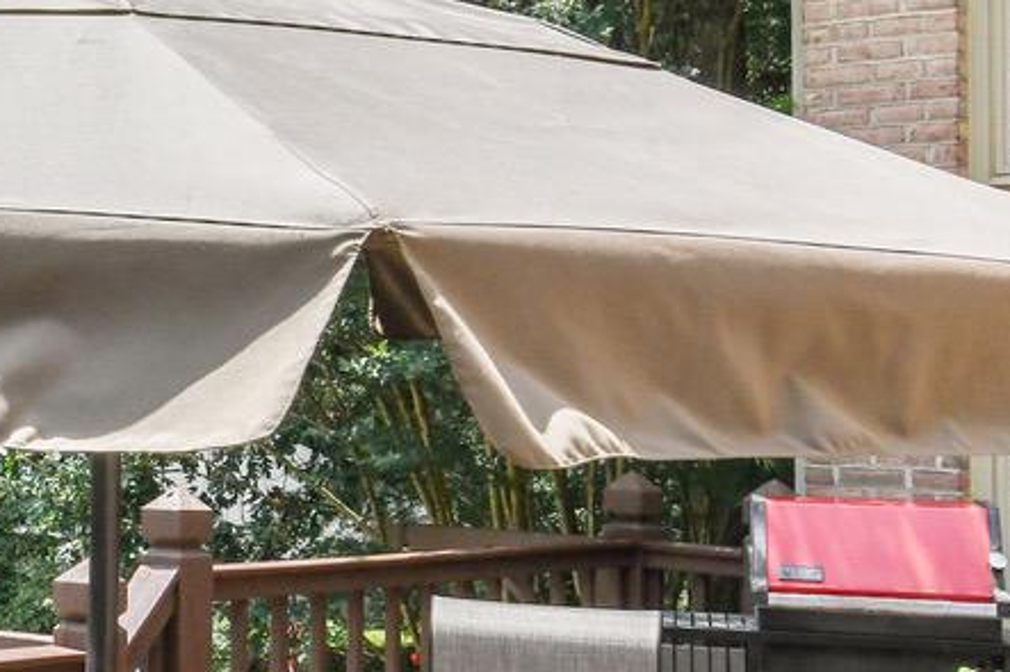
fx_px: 2075
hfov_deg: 23.3
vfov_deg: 18.4
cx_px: -397
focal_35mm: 74
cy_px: 240
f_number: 11
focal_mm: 16
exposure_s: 1/500
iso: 640
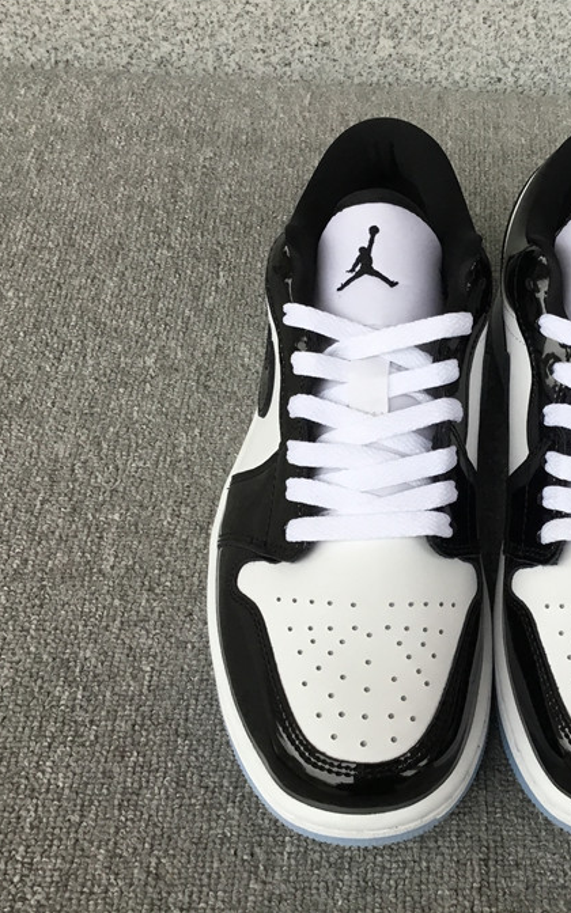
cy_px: 456
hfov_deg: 28.4
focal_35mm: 44
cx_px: 484
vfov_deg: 45.3
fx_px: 1096
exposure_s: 1/30
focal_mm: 3.3
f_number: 2.4
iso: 25
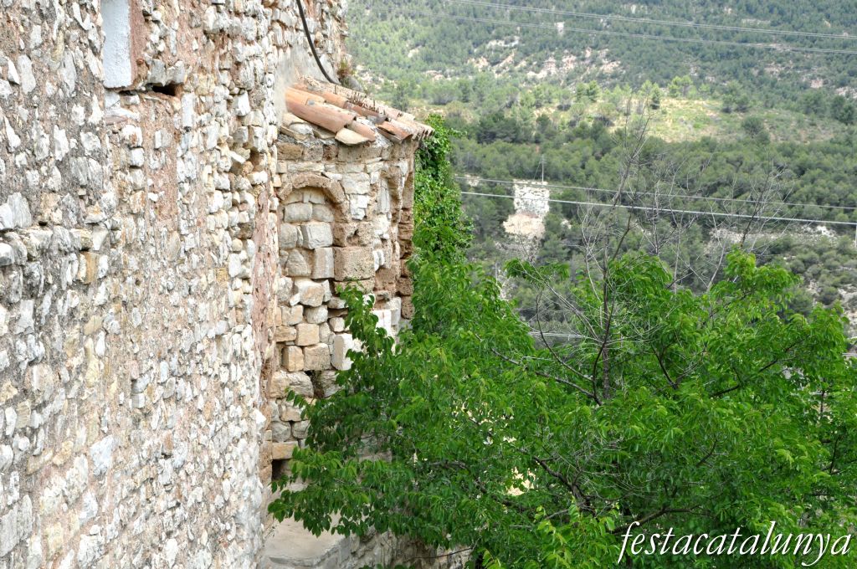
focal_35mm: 78
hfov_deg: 26.0
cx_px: 428
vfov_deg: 17.4
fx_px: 1854
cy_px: 284
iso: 1000
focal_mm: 52
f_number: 11
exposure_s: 1/500
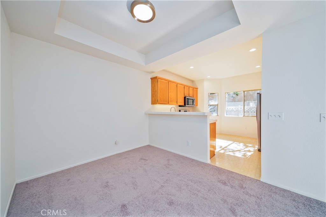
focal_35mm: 12
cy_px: 108
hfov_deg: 112.6
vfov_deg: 90.0
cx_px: 163
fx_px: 109
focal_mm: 12
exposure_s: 1/30
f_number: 4
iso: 200
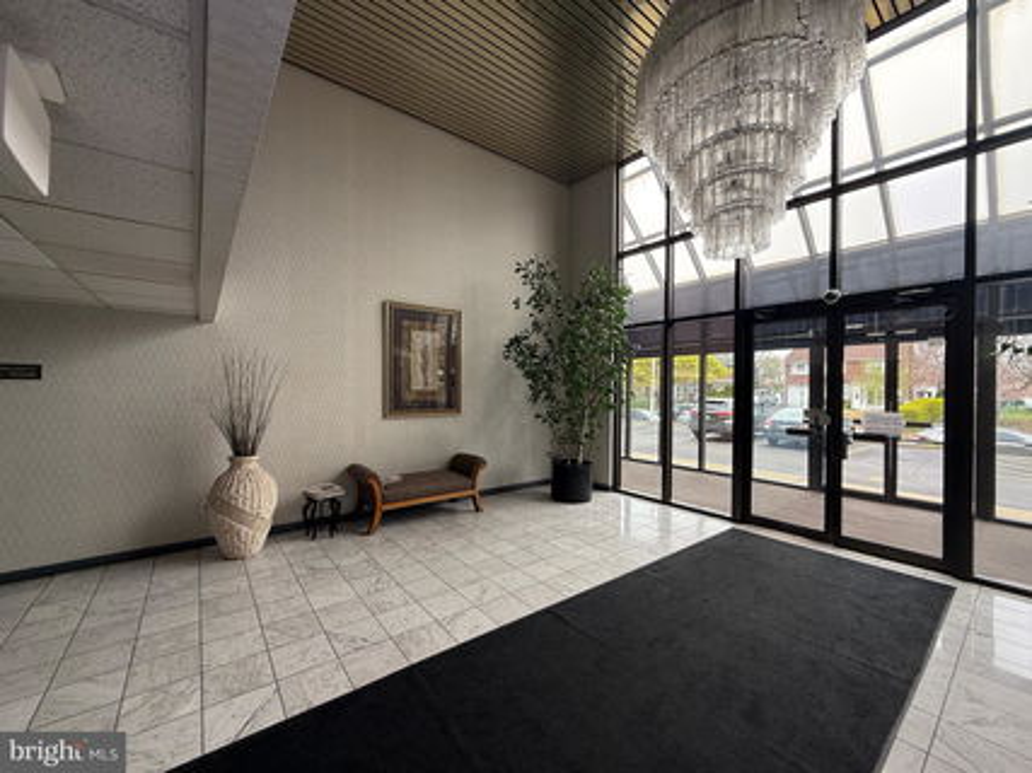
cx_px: 516
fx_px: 417
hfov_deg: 102.1
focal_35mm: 14
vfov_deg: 85.6
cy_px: 386
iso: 100
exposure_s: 1/99
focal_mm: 2.22
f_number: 2.2
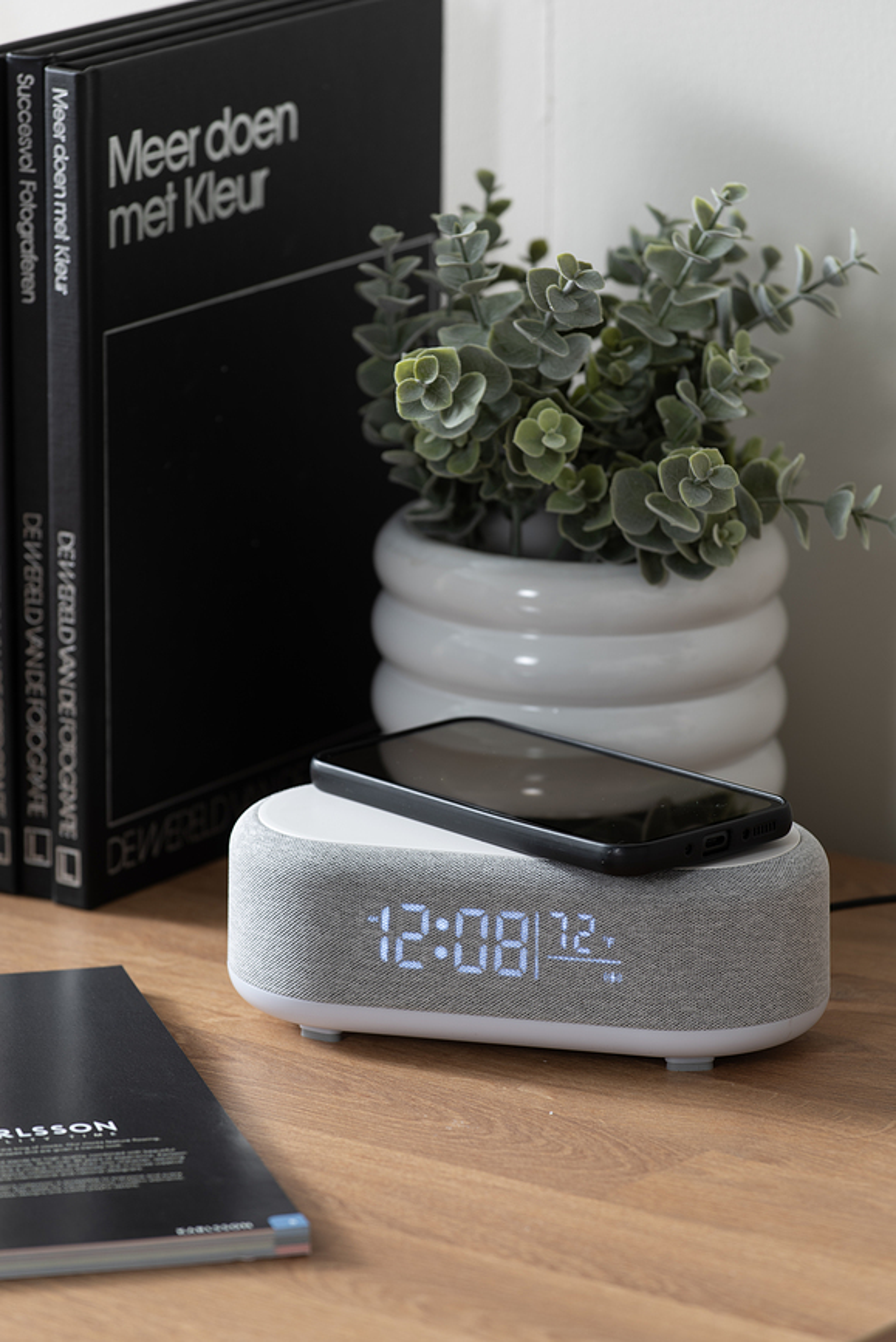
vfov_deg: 11.4
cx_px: 448
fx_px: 6711
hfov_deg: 7.6
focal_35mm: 180
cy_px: 671
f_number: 5.6
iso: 50
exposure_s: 1/4
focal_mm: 180
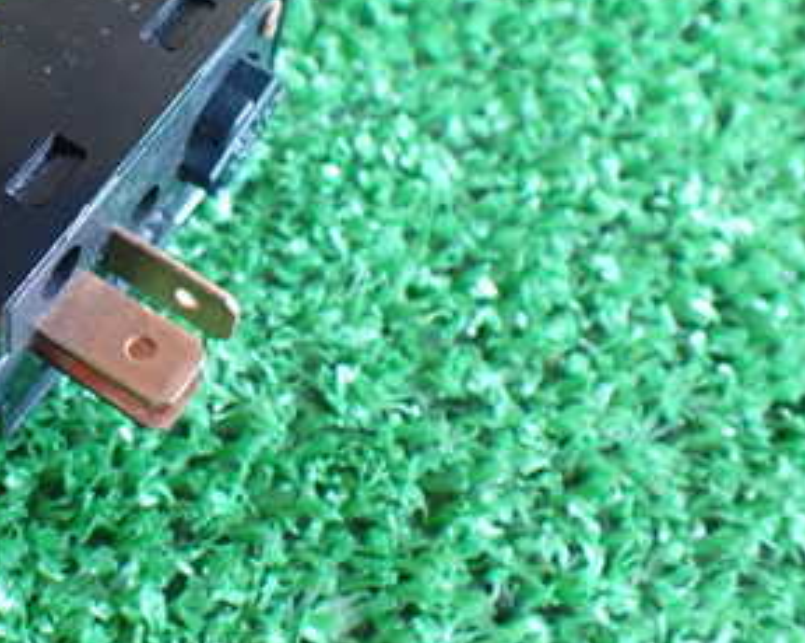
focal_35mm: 61
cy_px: 185
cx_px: -6
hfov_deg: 28.9
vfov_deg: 24.8
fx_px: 1452
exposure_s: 1/40
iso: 800
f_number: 2.3
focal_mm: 5.4
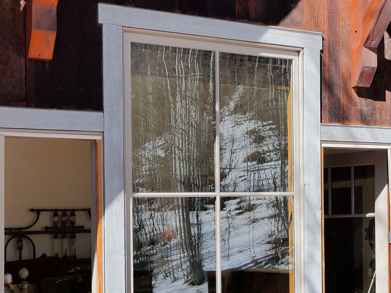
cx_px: 252
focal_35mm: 57
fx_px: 644
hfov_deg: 33.6
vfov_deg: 25.5
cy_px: 194
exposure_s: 1/1000
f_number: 5
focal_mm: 9
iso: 800
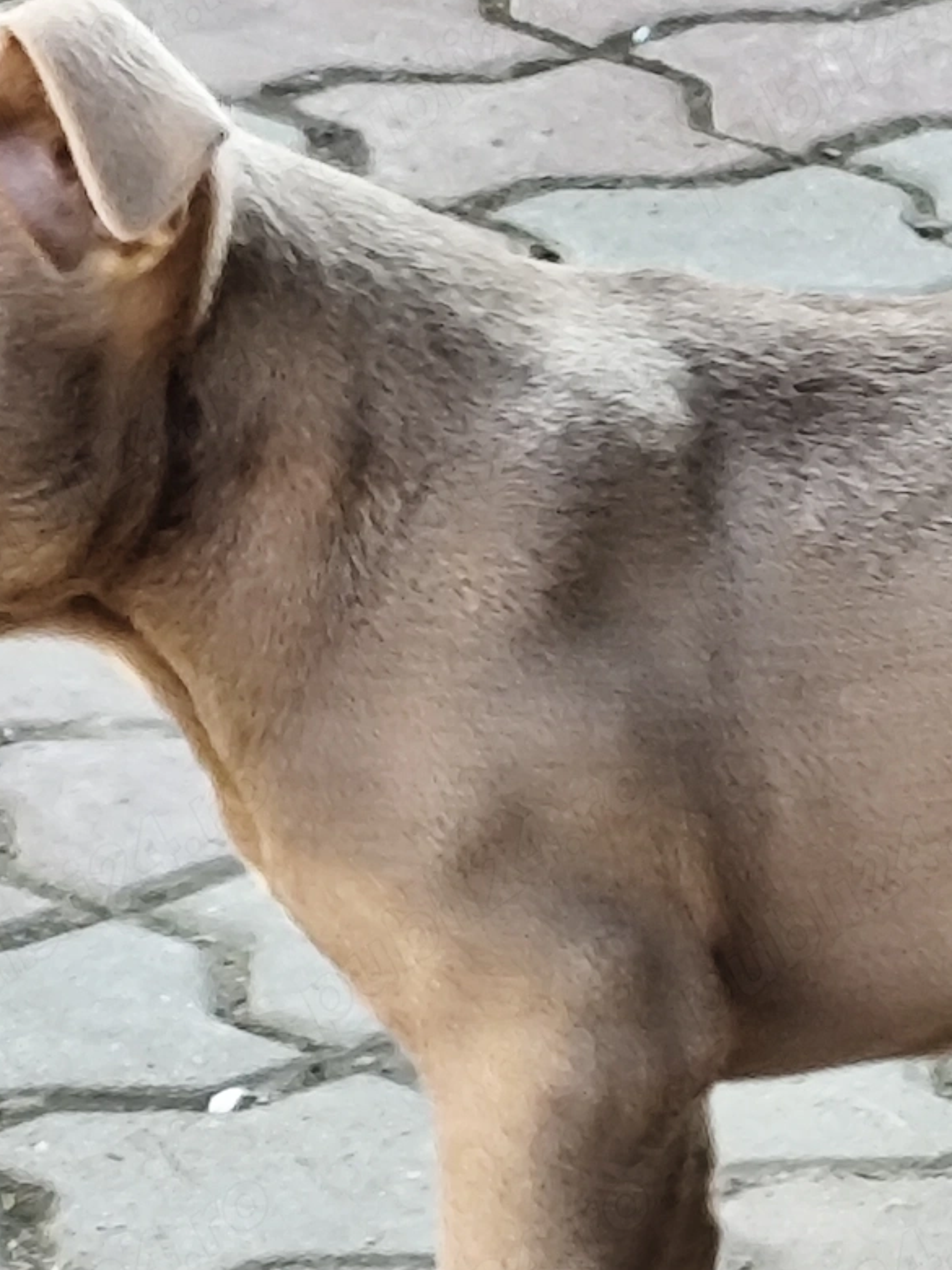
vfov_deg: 5.4
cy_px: 568
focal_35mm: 366
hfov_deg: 4.1
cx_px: 283
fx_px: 13421
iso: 200
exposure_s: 1/100
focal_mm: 6.14
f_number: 1.65
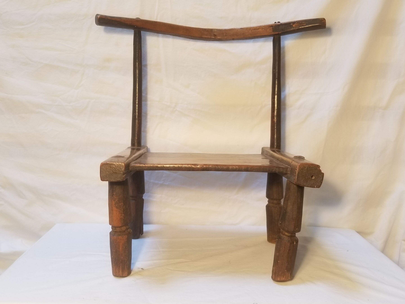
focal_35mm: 26
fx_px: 304
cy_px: 152
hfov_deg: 67.3
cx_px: 202
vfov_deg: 53.1
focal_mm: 4.25
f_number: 1.7
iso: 100
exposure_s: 1/50
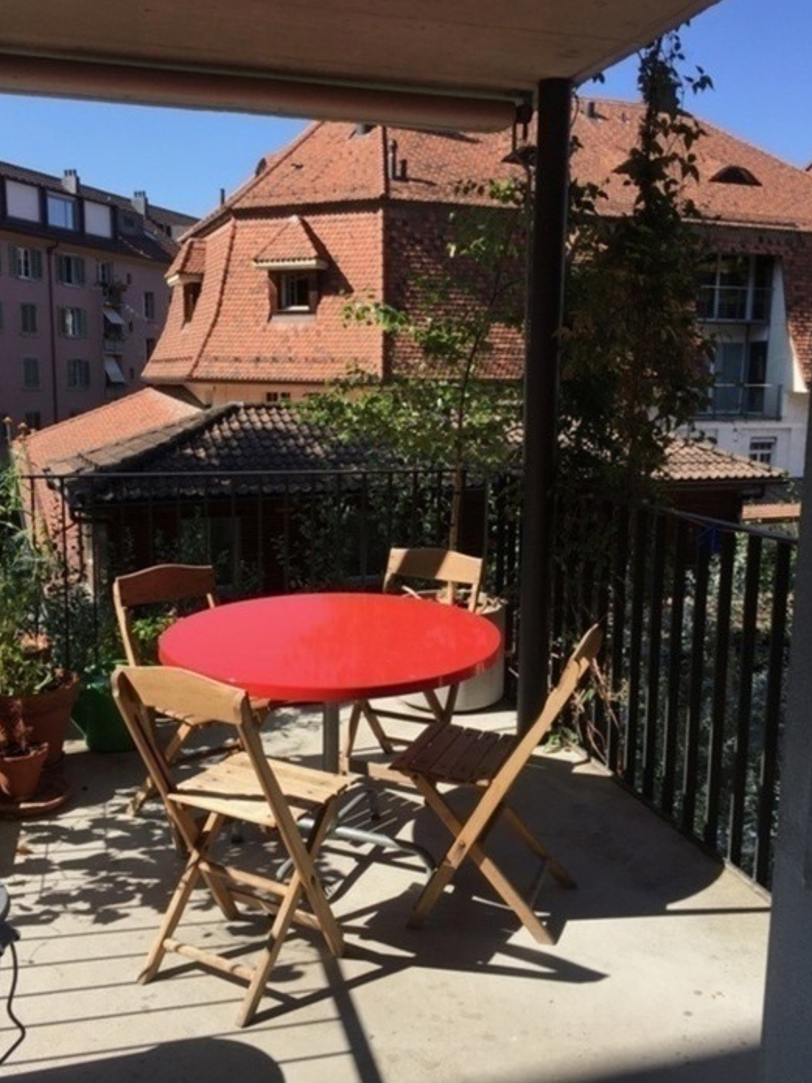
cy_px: 540
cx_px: 384
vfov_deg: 56.8
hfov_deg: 44.1
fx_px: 1001
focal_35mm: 32
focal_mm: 4.15
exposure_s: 1/1199
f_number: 2.2
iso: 32
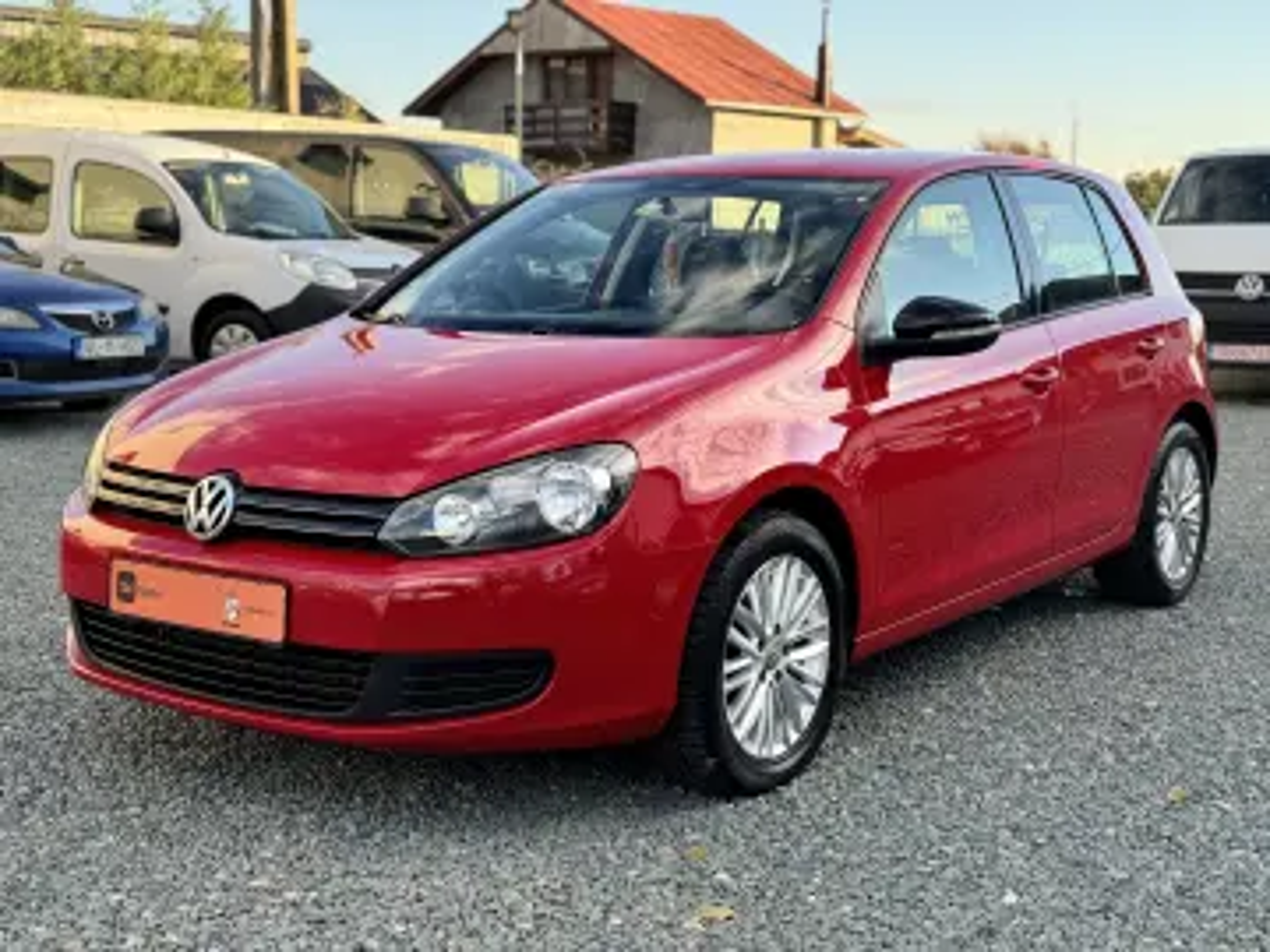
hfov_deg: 39.7
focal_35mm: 48
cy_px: 476
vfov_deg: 30.3
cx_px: 635
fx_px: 1761
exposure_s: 1/461
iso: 64
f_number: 1.78
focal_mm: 6.76
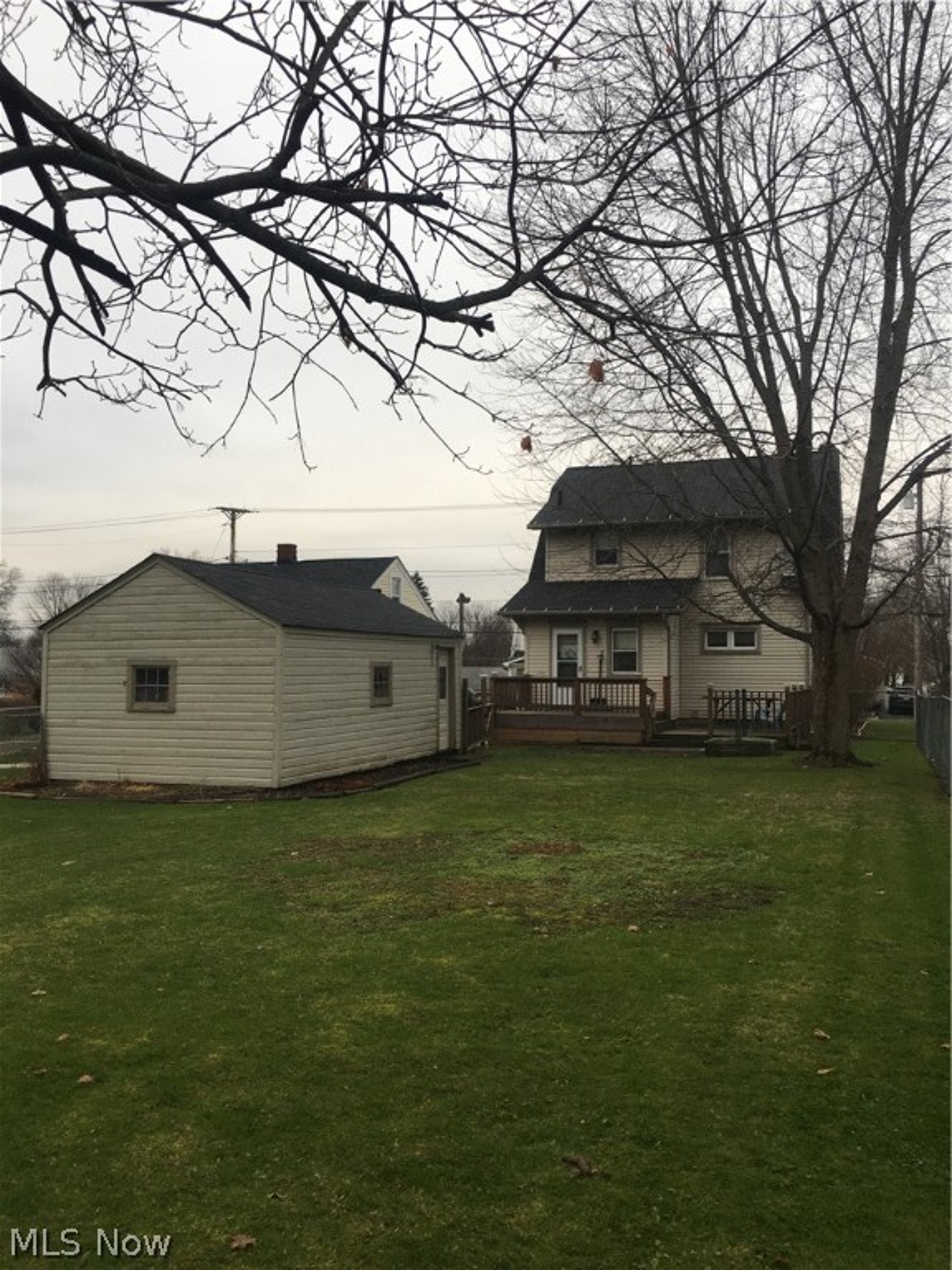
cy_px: 635
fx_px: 1063
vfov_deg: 61.7
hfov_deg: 48.2
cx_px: 476
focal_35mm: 29
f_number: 2.2
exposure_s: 1/120
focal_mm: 4.15
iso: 40
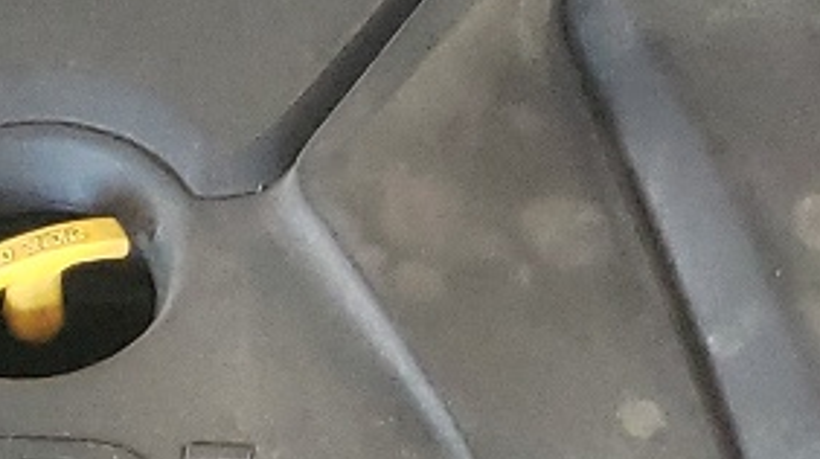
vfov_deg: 7.5
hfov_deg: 13.4
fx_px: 3497
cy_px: 453
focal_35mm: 161
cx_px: 390
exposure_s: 1/24
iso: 454
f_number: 1.5
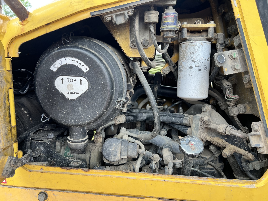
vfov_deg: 53.1
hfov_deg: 67.3
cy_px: 100
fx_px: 201
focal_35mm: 26
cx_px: 134
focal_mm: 5.7
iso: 40
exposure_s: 1/121
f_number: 1.5
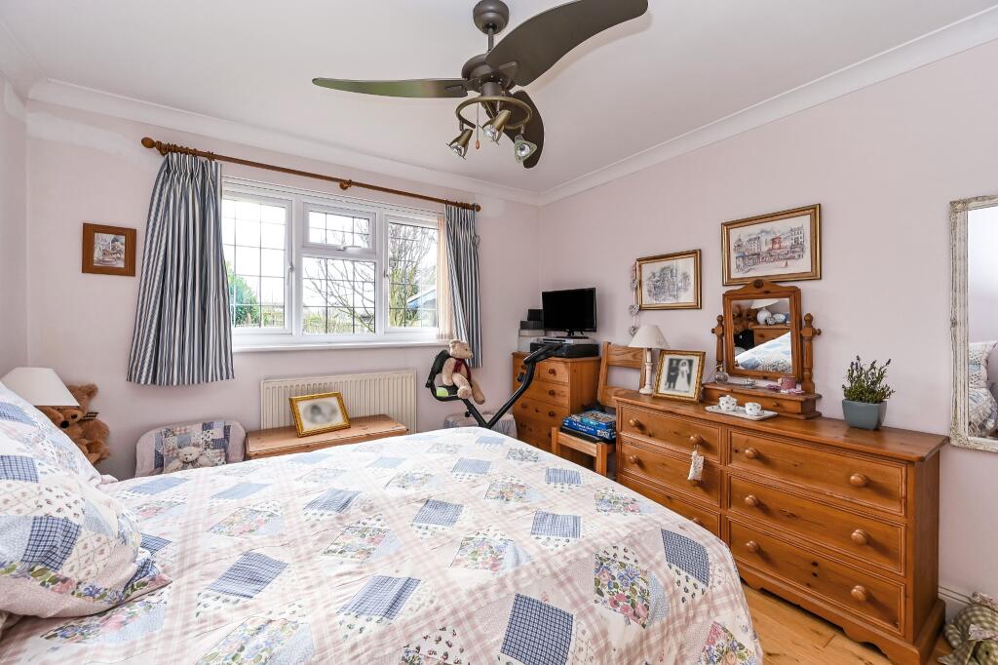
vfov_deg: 81.2
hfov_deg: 104.3
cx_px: 499
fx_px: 388
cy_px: 332
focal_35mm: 14
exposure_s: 1/30
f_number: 8
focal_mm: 14
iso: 400
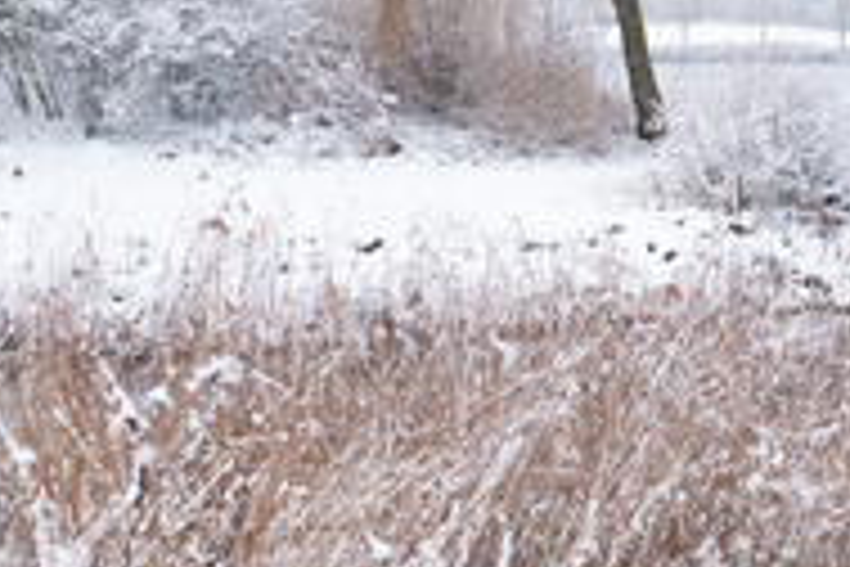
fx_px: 2762
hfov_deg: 17.0
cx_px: 890
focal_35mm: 117
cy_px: 110
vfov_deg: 11.7
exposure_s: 1/1250
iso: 800
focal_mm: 17.55
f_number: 4
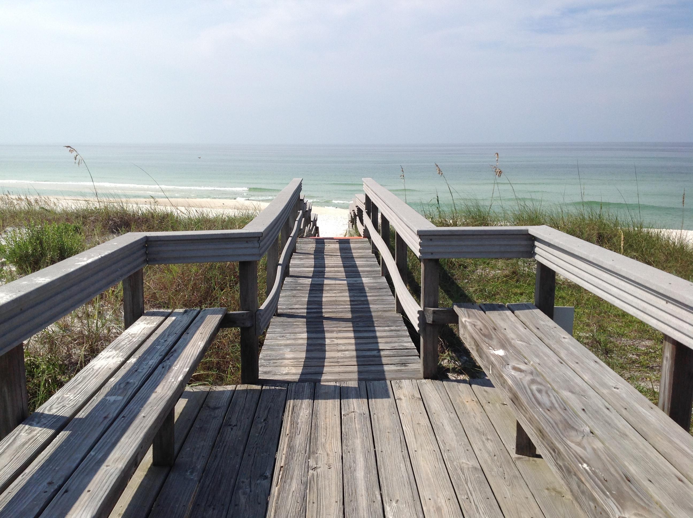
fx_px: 700
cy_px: 259
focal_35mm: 35
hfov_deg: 52.7
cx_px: 346
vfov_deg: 40.6
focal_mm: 4.28
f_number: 2.4
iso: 50
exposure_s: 1/3030
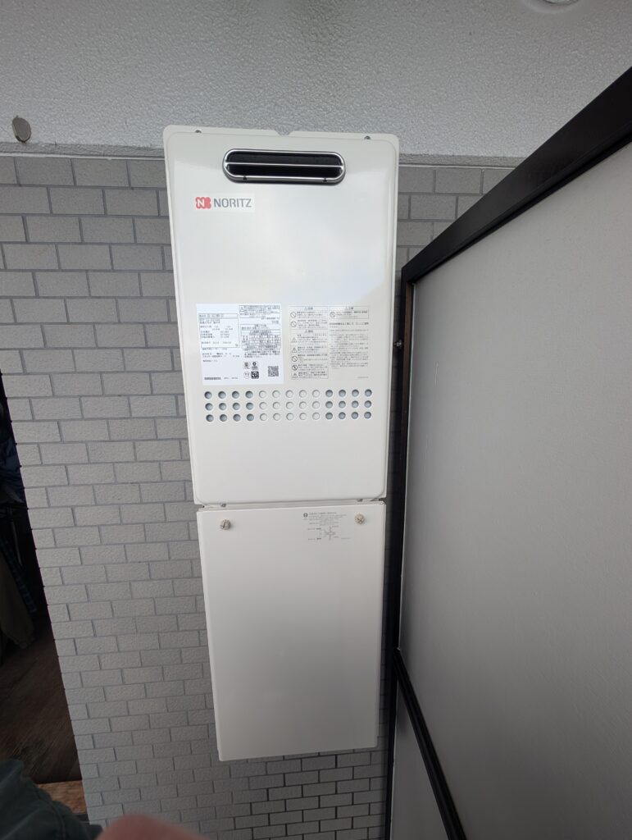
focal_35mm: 12
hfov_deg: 94.6
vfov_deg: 110.5
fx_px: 291
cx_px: 316
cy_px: 420
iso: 52
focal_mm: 2.02
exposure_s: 1/346
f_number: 1.7
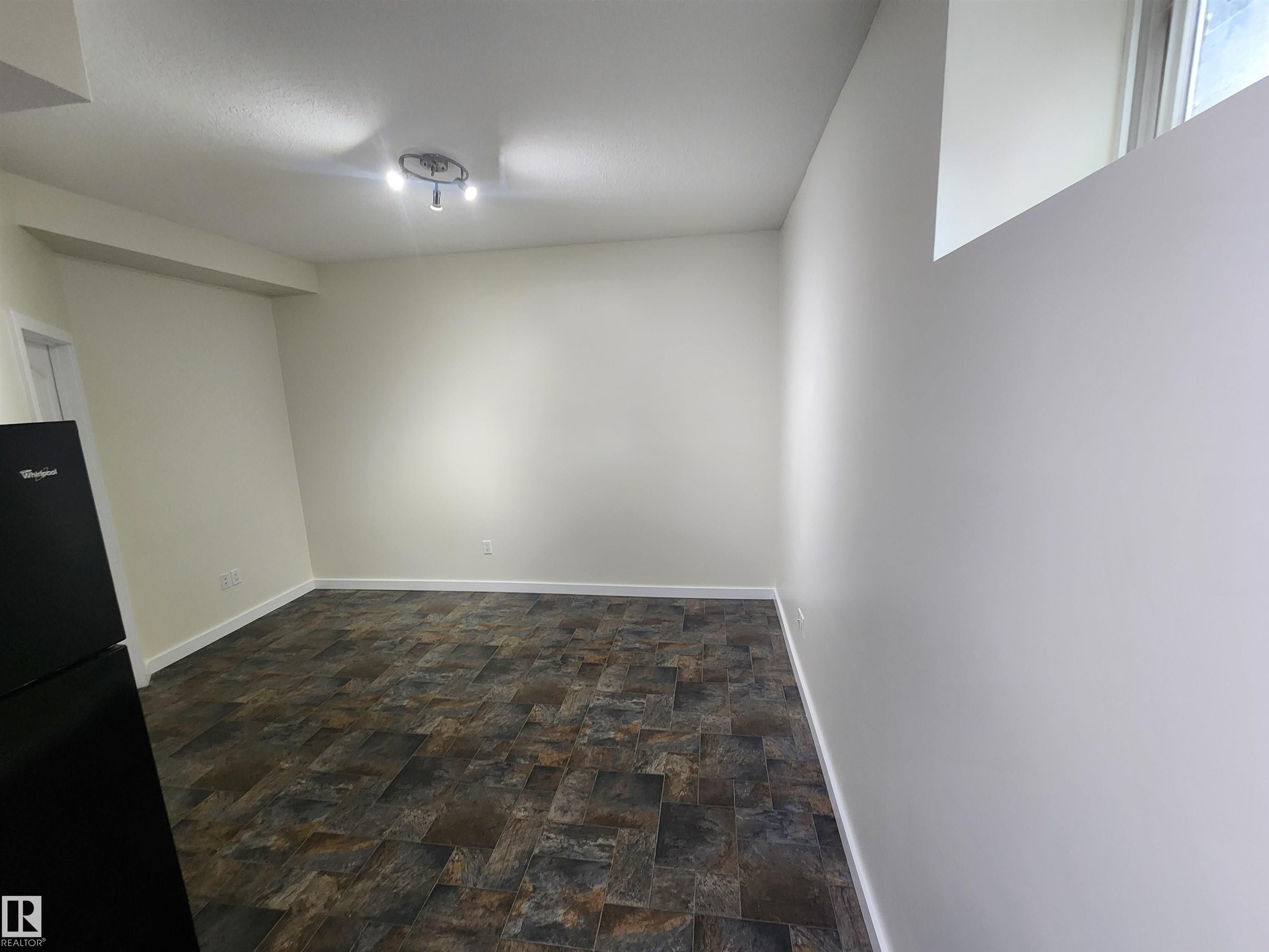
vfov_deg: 89.9
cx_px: 634
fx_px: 477
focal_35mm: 13
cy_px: 476
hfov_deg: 106.2
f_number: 2.2
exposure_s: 1/30
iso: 320
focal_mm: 2.2
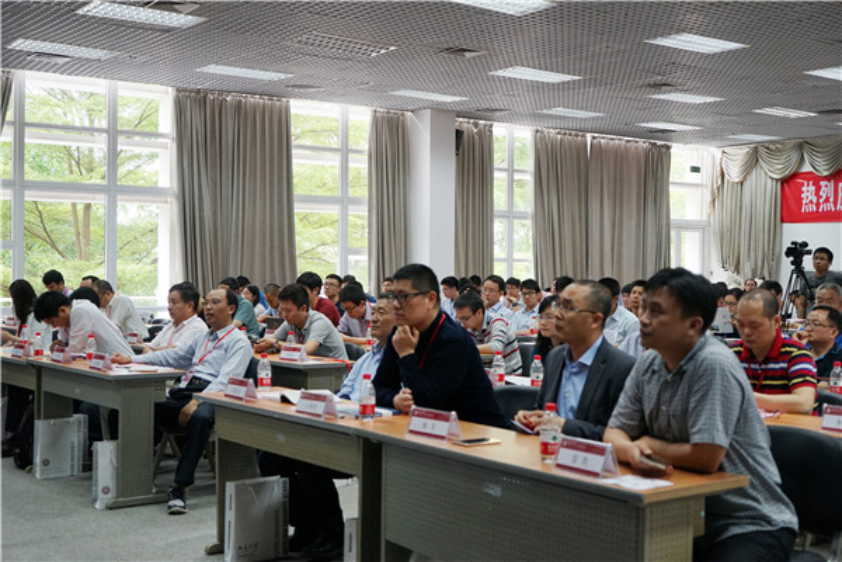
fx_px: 1052
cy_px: 281
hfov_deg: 43.6
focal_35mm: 45
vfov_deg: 29.9
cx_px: 421
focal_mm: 45
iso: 800
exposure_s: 1/160
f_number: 4
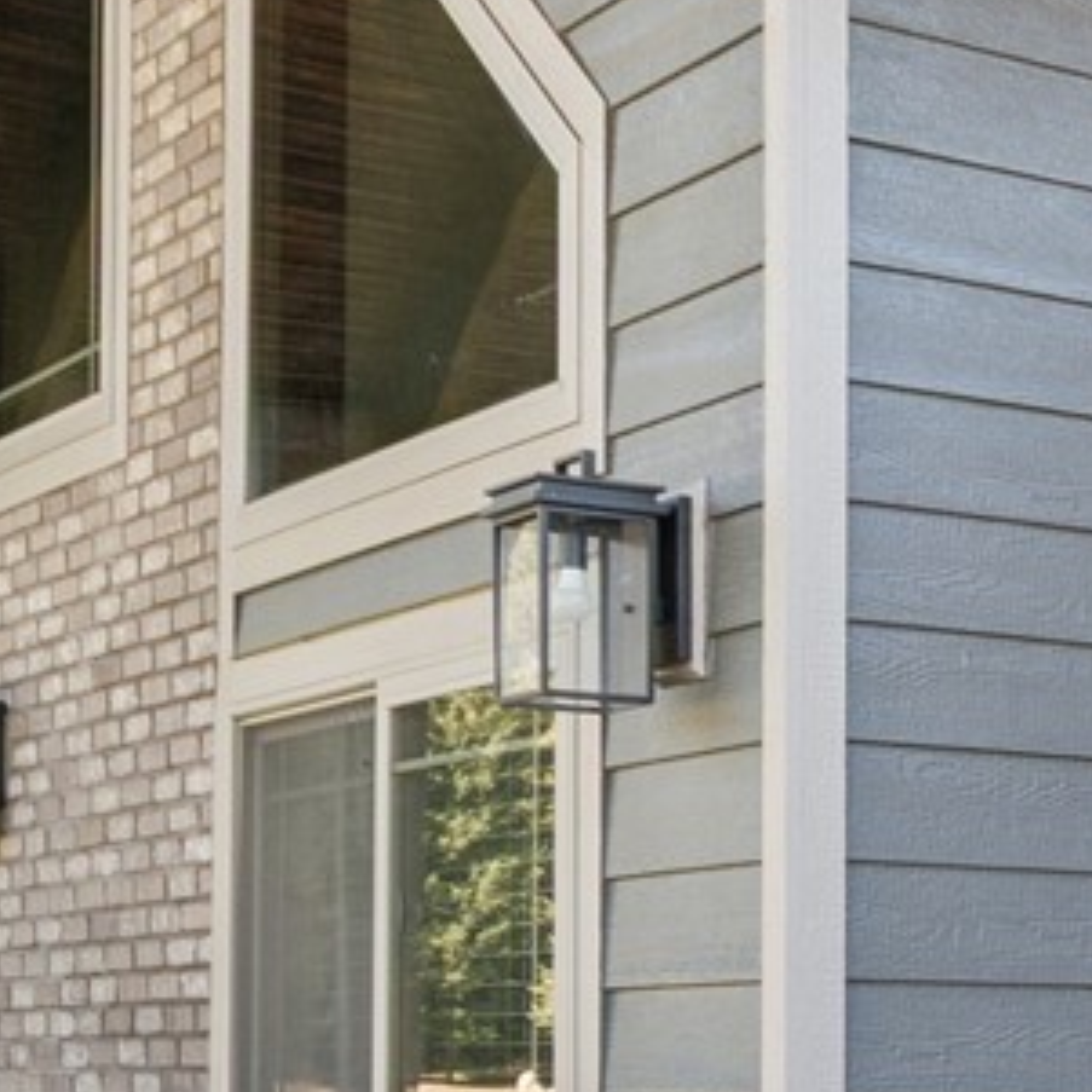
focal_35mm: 92
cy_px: 1005
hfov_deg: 16.1
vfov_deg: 18.5
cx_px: 1945
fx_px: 3284
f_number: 6.3
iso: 100
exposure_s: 1/50
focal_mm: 10
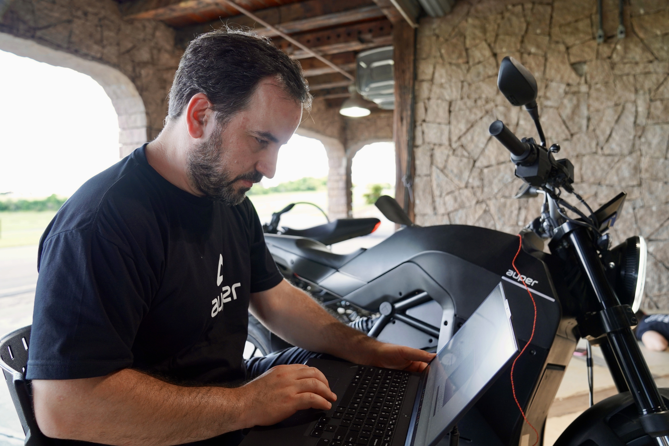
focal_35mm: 26
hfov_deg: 69.4
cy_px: 223
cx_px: 334
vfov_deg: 49.6
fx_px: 483
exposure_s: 1/160
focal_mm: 26
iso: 500
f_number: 4
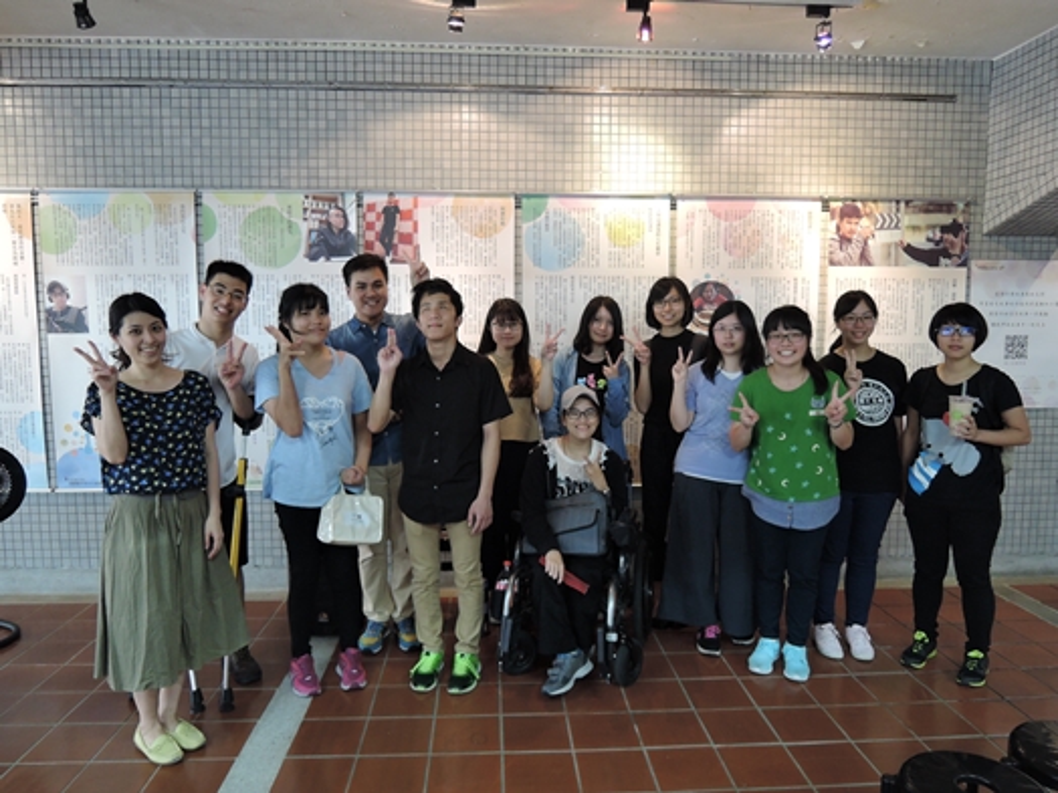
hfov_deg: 71.6
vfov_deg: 56.8
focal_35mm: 24
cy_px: 396
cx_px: 529
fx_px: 734
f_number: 2
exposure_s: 1/30
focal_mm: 5.1
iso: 400
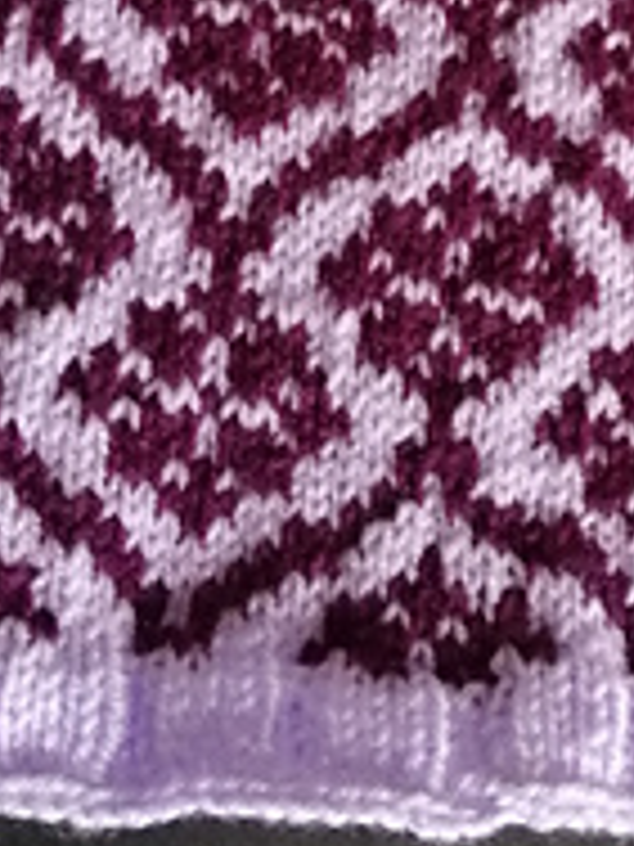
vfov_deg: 27.0
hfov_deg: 20.9
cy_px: 58
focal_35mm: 69
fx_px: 1685
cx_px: 551
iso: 320
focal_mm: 3.64
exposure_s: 1/20
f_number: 1.8
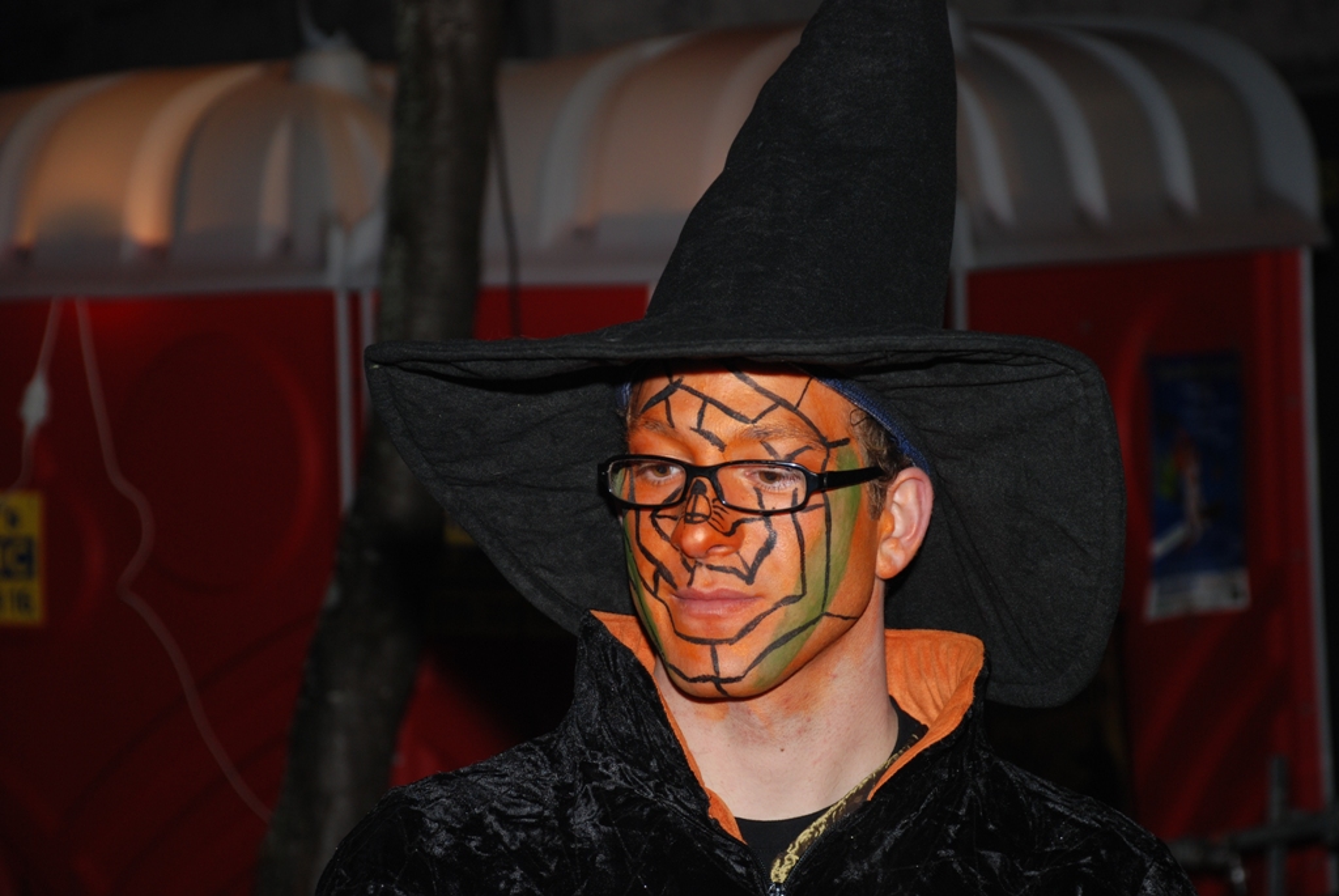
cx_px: 670
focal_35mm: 120
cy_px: 448
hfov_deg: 17.0
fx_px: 4468
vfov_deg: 11.4
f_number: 5.6
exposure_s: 1/60
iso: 200
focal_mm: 80
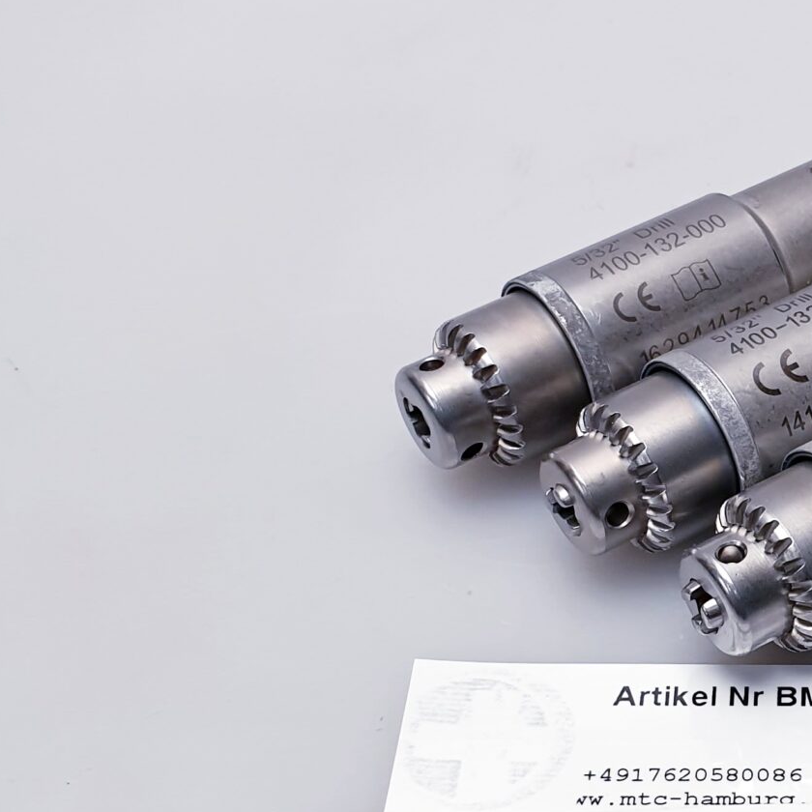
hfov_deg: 23.6
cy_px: 482
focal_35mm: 70
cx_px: 821
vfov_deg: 24.6
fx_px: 1858
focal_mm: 4.3
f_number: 2.4
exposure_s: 1/100
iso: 80
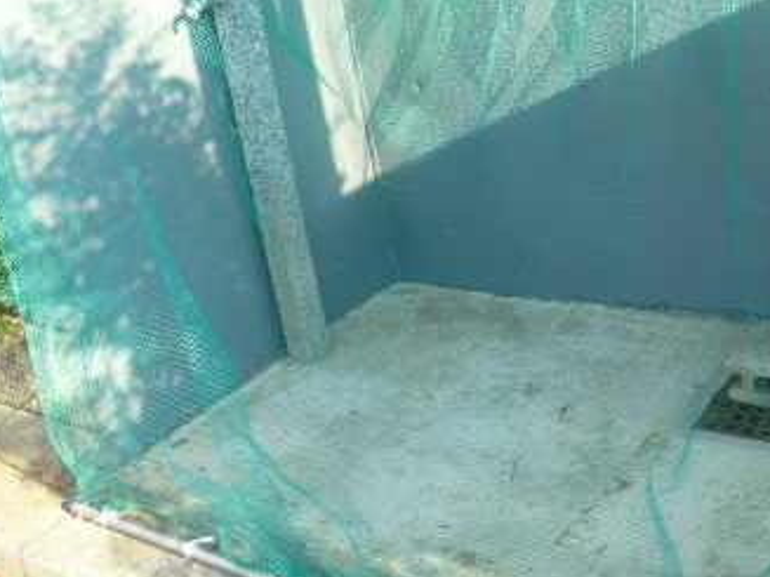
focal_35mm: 47
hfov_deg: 38.8
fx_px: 1045
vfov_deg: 30.6
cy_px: 181
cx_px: 626
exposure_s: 1/160
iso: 80
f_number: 3.2
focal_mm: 4.3
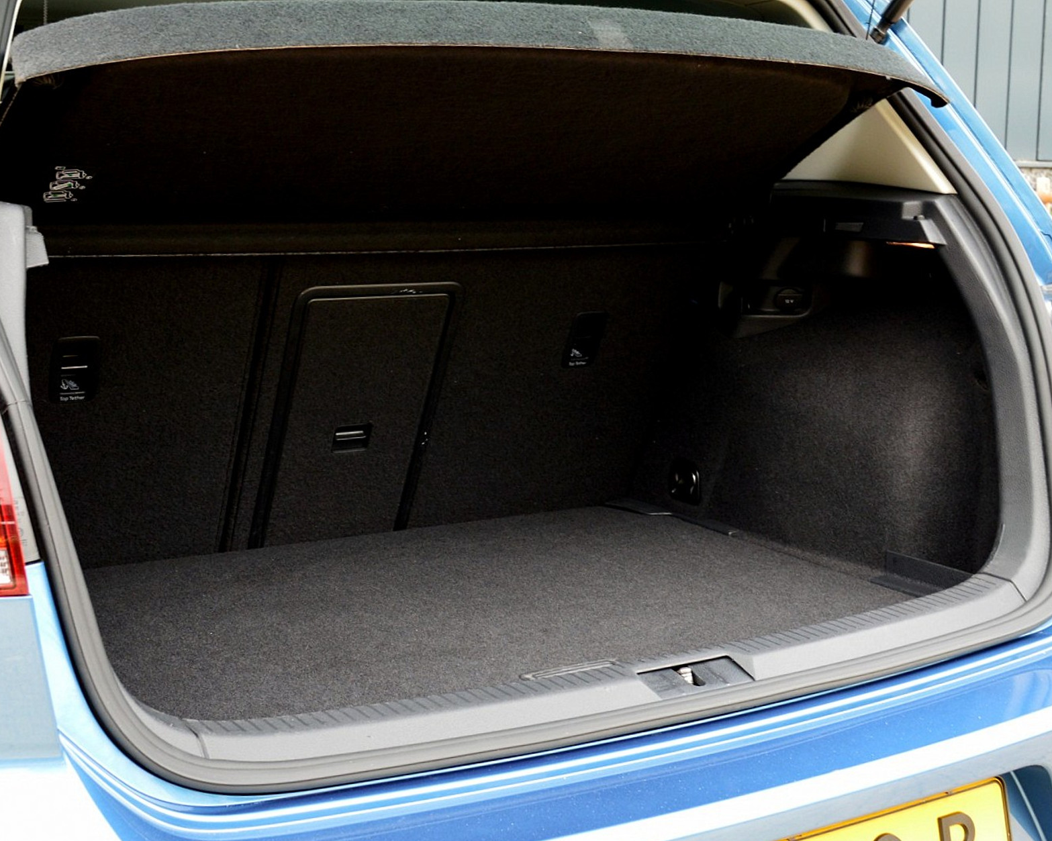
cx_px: 452
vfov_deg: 32.4
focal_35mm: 47
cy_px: 429
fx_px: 1450
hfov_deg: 39.8
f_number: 8
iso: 500
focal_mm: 27
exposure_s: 1/60
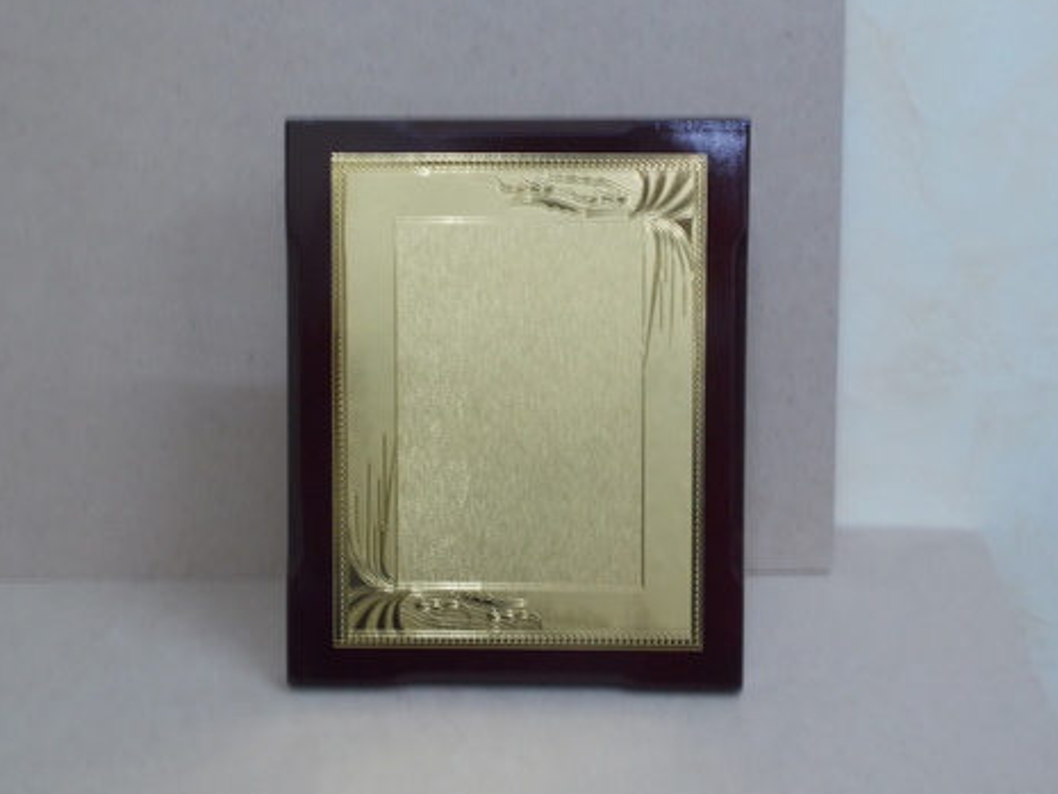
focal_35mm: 71
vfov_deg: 20.7
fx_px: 2171
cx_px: 510
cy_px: 381
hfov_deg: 27.4
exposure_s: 1/6
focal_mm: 11.8
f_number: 5.3
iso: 200
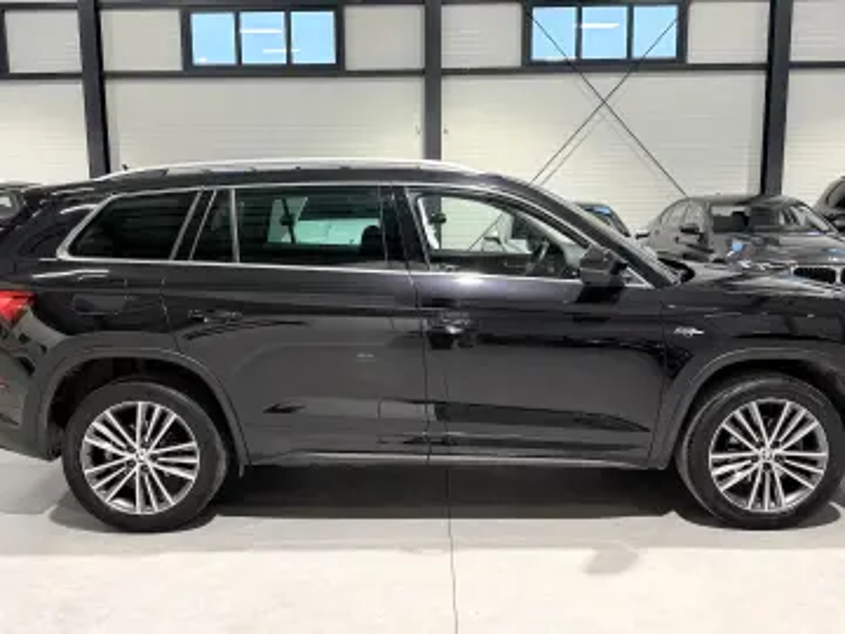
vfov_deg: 56.8
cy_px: 317
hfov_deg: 71.6
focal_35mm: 24
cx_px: 422
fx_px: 586
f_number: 1.78
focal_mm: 6.76
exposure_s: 1/50
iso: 125
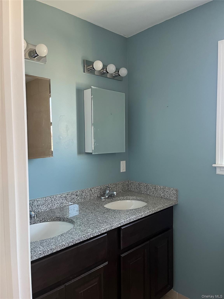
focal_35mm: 26
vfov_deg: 67.3
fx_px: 224
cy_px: 150
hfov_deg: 53.1
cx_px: 112
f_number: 1.6
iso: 200
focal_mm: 5.1
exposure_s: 1/60
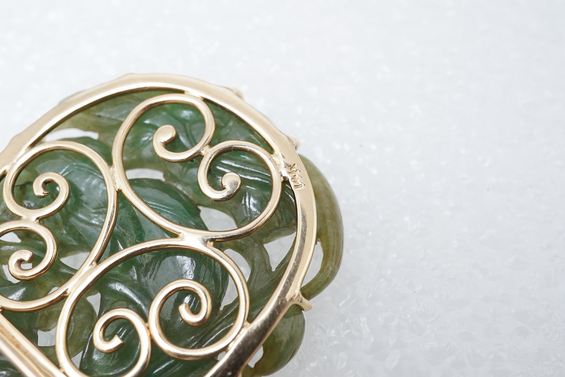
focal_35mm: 45
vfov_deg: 29.9
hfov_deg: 43.6
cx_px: 282
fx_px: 706
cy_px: 188
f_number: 16
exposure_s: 1/125
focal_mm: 30
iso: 500
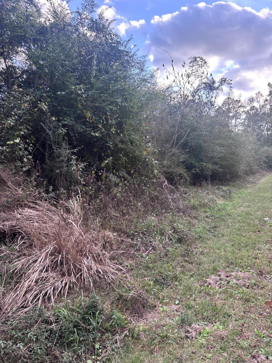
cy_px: 182
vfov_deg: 67.3
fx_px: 272
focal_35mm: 26
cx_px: 136
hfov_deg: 53.1
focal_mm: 5.96
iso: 40
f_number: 1.6
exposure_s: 1/165
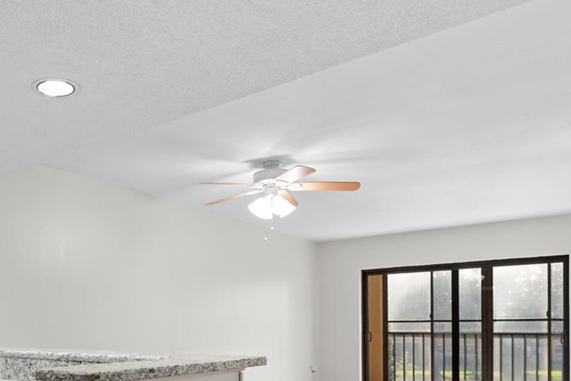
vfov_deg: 37.8
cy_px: 328
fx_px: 523
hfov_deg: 54.2
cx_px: 133
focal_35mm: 33
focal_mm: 16
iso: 250
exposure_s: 1.3
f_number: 9
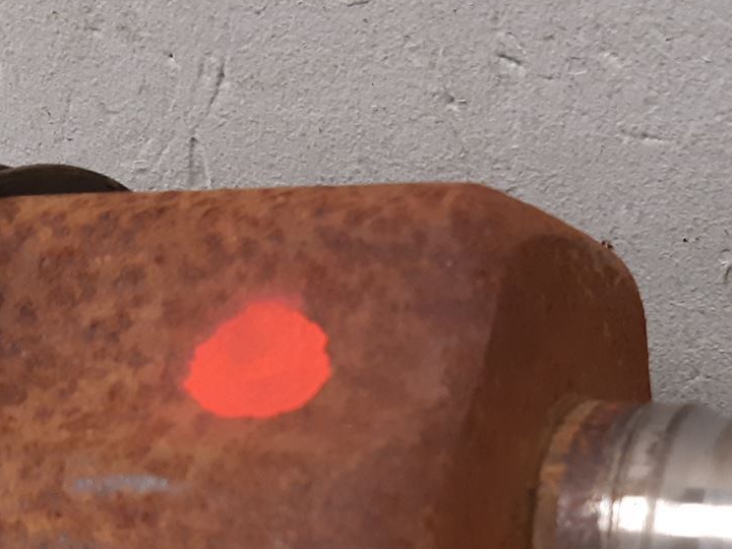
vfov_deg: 19.1
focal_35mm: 74
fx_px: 1565
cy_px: 594
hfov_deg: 26.1
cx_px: 502
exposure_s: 1/50
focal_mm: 3.93
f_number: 1.7
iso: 200
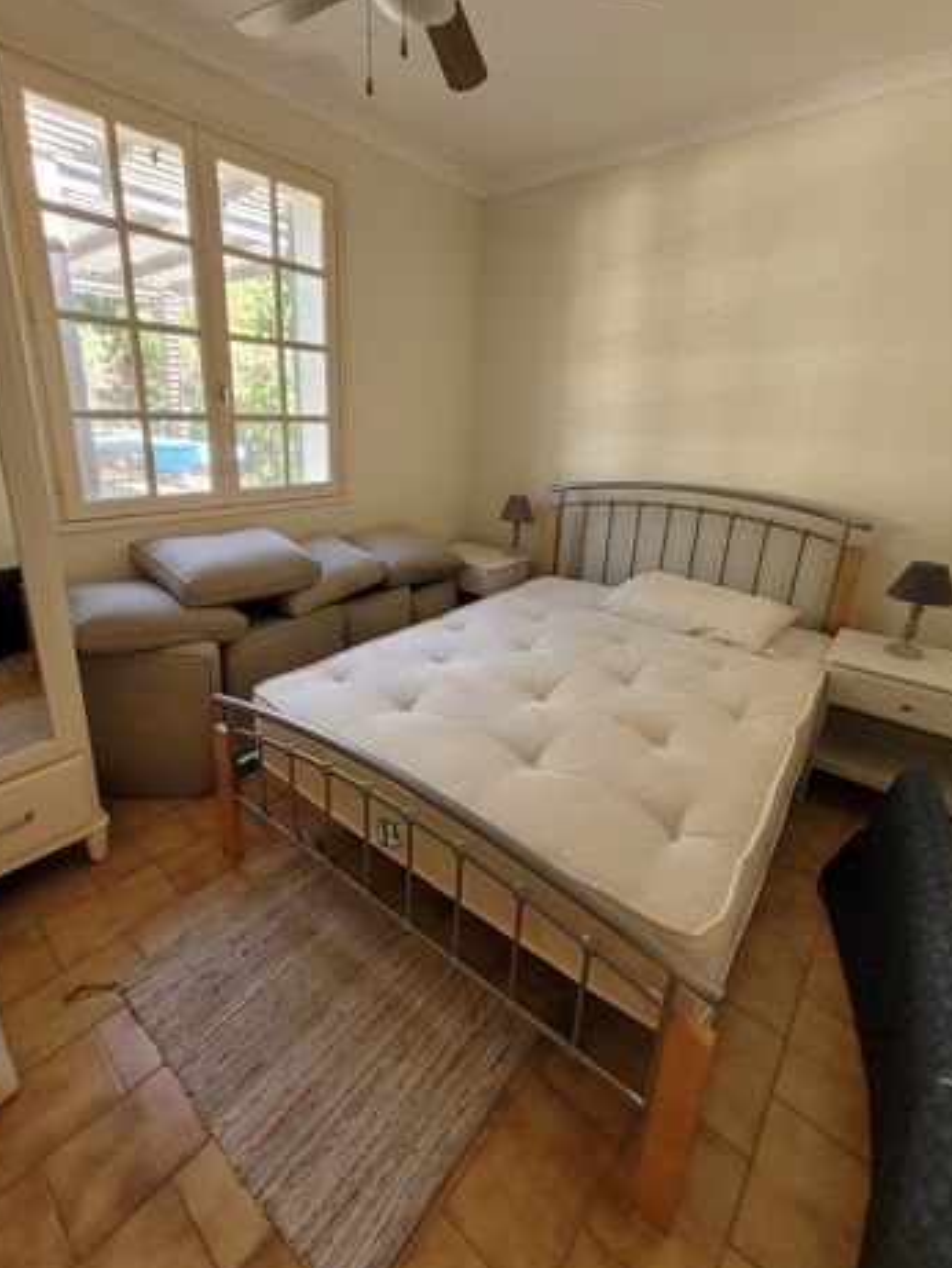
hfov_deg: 81.8
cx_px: 464
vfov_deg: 98.0
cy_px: 589
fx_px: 550
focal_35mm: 15
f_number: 2.2
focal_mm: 1.74
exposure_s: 1/50
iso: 160
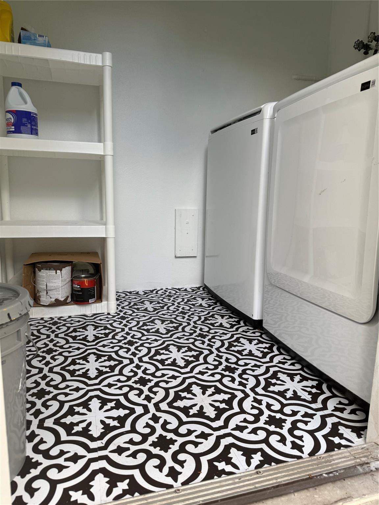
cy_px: 252
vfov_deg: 71.6
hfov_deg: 56.8
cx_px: 190
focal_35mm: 24
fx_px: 350
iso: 64
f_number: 1.78
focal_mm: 6.76
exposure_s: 1/121
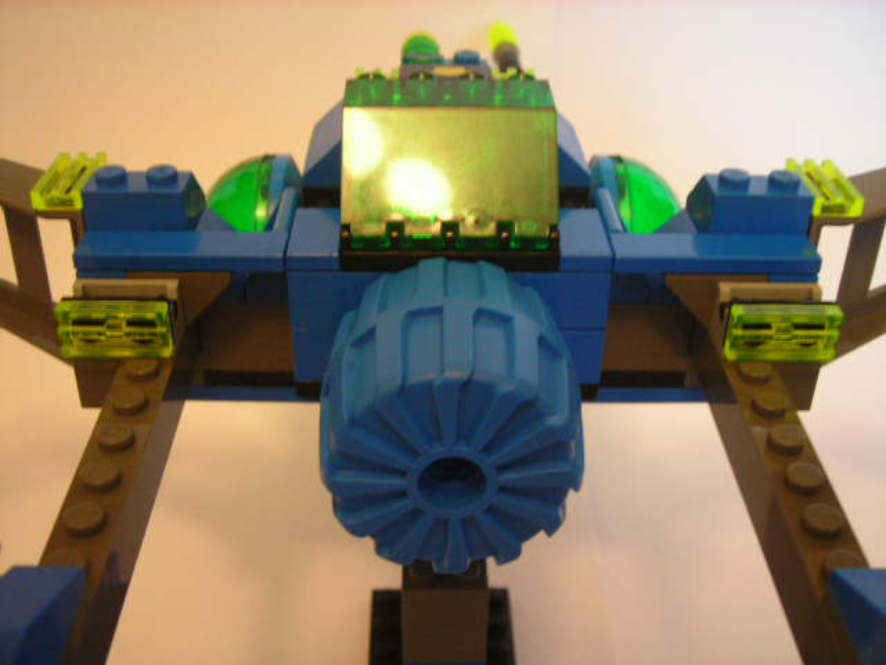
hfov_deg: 45.8
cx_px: 443
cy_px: 332
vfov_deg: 35.1
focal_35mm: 41
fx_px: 1049
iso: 200
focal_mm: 6.8
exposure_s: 1/3.9
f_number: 3.3
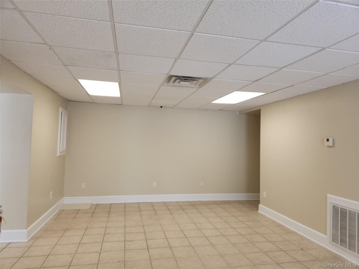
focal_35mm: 23
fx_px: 239
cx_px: 180
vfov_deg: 58.9
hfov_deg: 73.9
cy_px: 134
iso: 25
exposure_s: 1/60
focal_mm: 5.4
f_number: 1.8
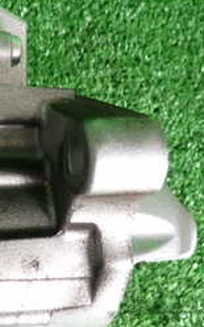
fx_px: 569
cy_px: 185
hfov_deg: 18.3
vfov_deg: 32.0
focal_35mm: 64
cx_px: -89
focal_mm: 4.5
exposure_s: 1/40
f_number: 2
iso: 200
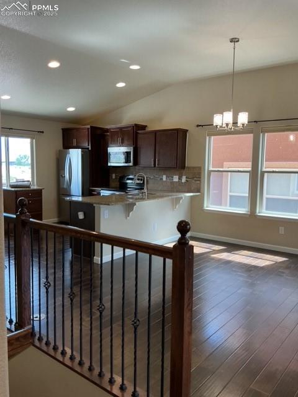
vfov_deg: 61.7
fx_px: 333
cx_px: 149
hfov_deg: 48.2
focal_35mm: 29
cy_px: 198
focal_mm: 3
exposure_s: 1/120
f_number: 1.8
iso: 50
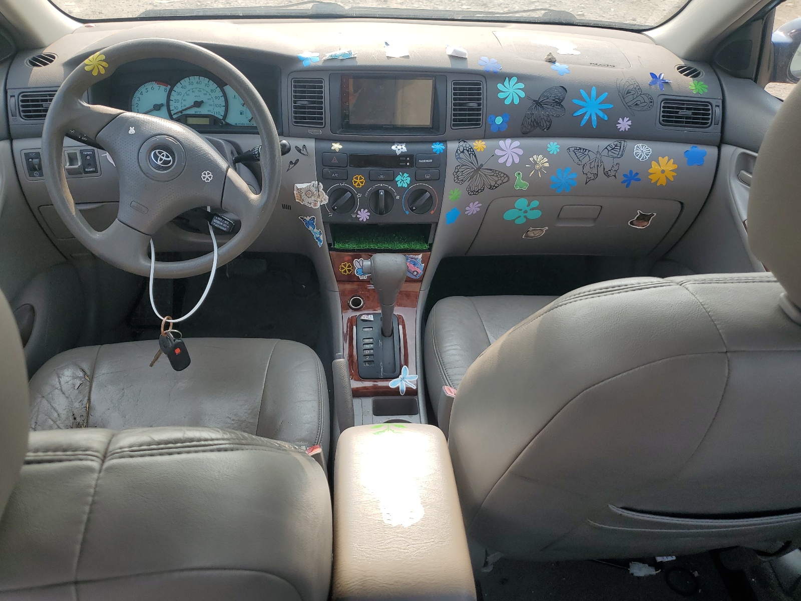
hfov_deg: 67.3
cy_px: 300
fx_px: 602
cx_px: 400
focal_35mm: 26
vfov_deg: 53.1
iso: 50
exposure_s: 1/714
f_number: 1.5
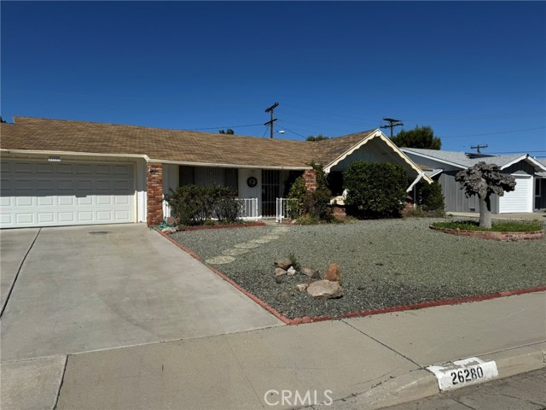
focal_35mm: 24
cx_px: 273
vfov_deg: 56.8
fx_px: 379
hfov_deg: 71.6
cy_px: 205
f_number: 1.78
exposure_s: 1/10417
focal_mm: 6.76
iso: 80
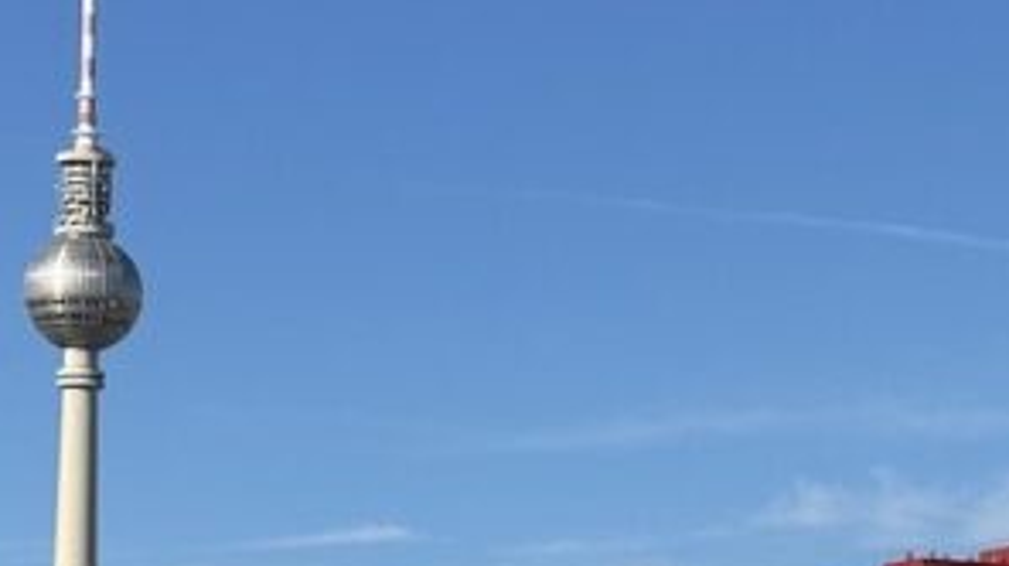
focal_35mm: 181
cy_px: 699
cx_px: 760
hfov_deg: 11.9
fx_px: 4839
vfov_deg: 6.6
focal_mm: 6.86
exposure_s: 1/5000
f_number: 1.78
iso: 64
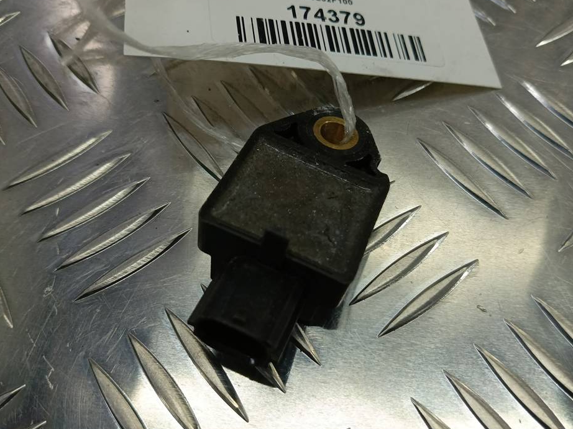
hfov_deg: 59.9
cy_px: 229
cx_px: 306
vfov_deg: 46.7
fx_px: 496
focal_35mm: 30
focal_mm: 4.11
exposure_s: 1/100
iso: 97
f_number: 1.6
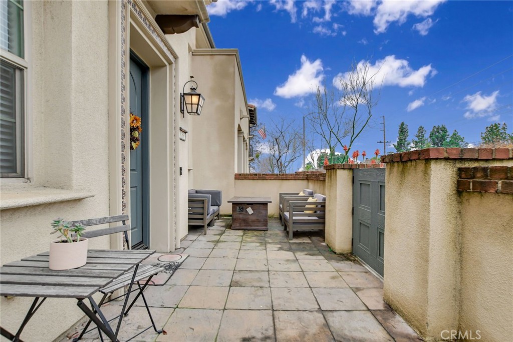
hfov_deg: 100.4
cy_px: 171
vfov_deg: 77.3
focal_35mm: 15
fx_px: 214
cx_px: 256
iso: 1250
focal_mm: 10
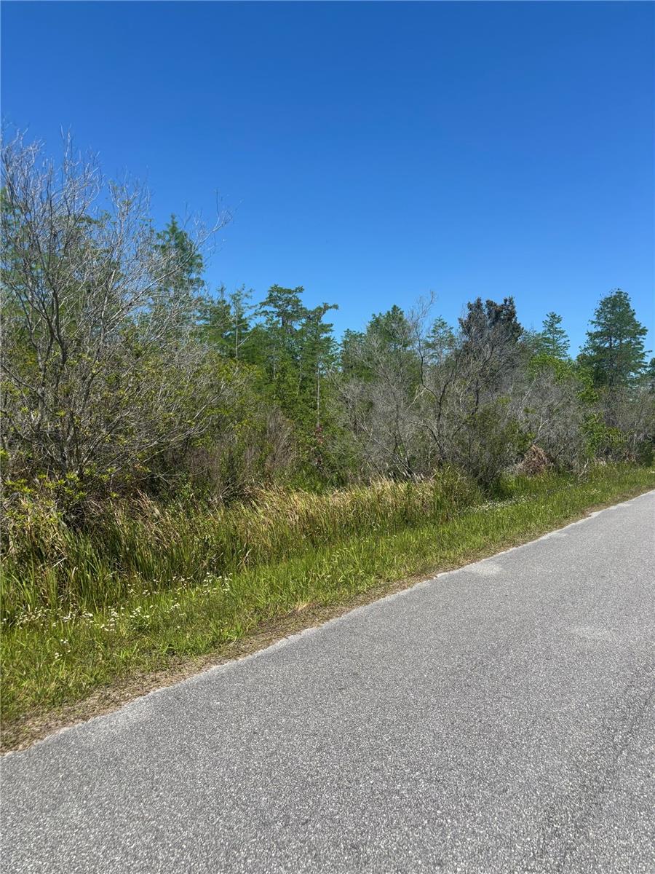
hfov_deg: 53.1
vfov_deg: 67.3
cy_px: 437
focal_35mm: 26
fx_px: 656
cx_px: 328
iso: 50
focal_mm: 5.96
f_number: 1.6
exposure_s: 1/3021
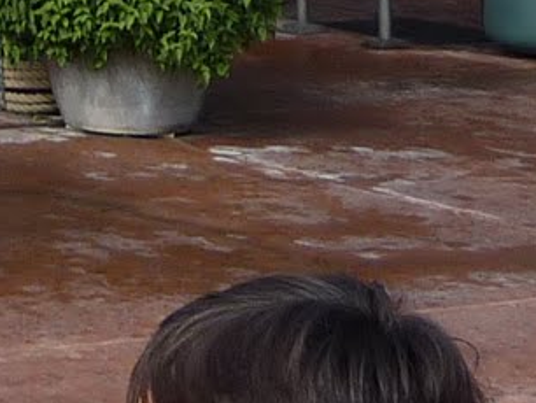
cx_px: -482
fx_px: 3006
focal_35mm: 194
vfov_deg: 6.7
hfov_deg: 9.6
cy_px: -941
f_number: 4
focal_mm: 4.7
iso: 100
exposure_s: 1/500
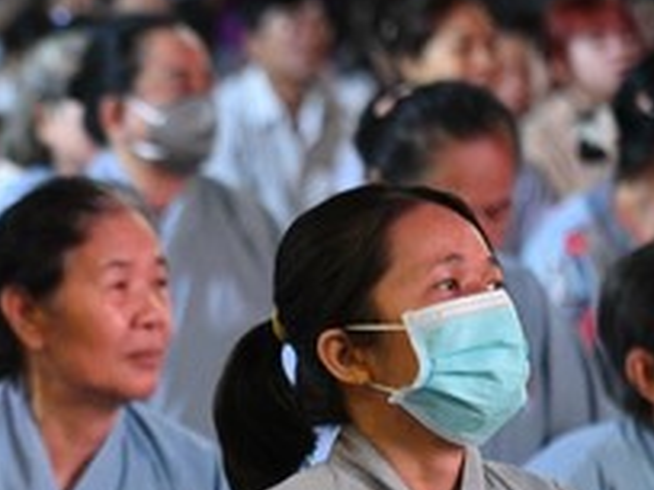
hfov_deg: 5.4
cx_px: -147
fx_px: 6953
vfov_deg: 4.0
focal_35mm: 368
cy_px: 589
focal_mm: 120
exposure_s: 1/160
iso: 8000
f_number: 4
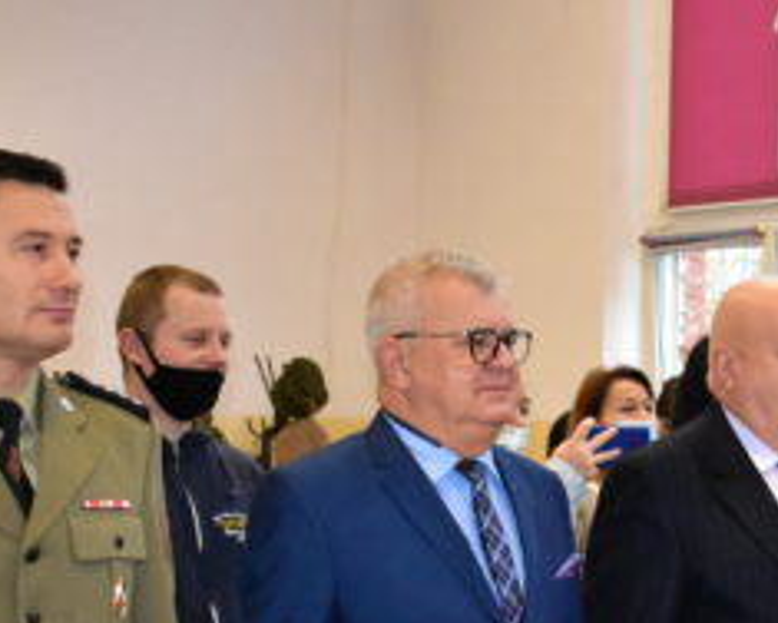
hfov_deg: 19.8
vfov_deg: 16.2
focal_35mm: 94
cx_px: 765
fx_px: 2170
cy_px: 534
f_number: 4
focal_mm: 25
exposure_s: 1/200
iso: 6400
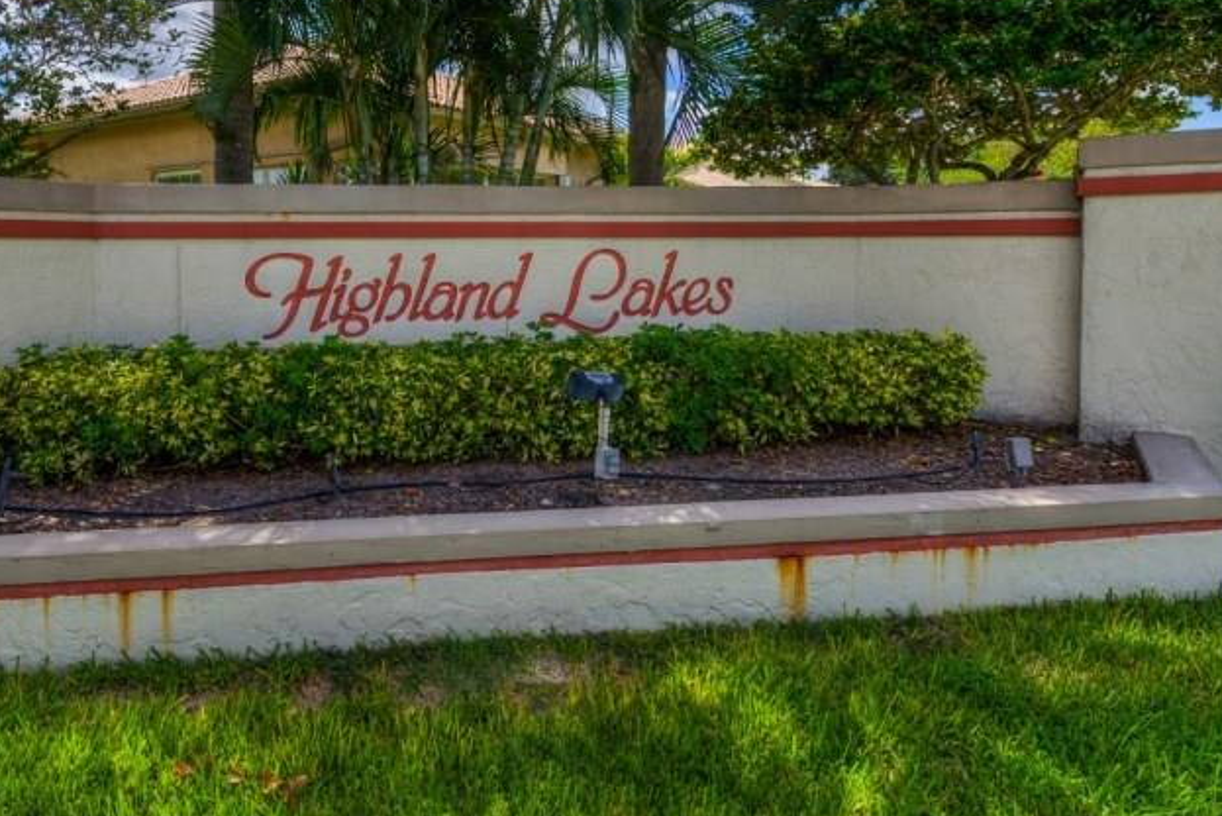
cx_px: 428
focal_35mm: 23
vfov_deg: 53.9
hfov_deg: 74.2
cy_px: 265
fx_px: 781
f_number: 8
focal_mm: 14
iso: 100
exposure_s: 1/250
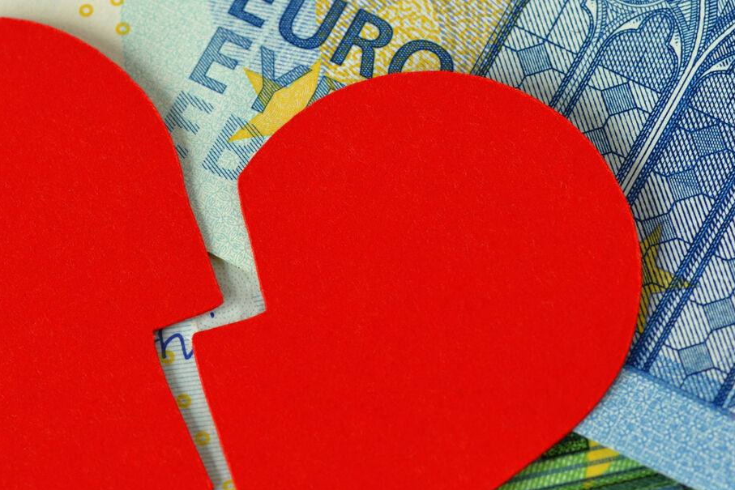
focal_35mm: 241
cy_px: 334
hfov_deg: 8.5
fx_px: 4921
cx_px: 83
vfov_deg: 5.7
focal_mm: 90
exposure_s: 1/10
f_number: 10
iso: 100
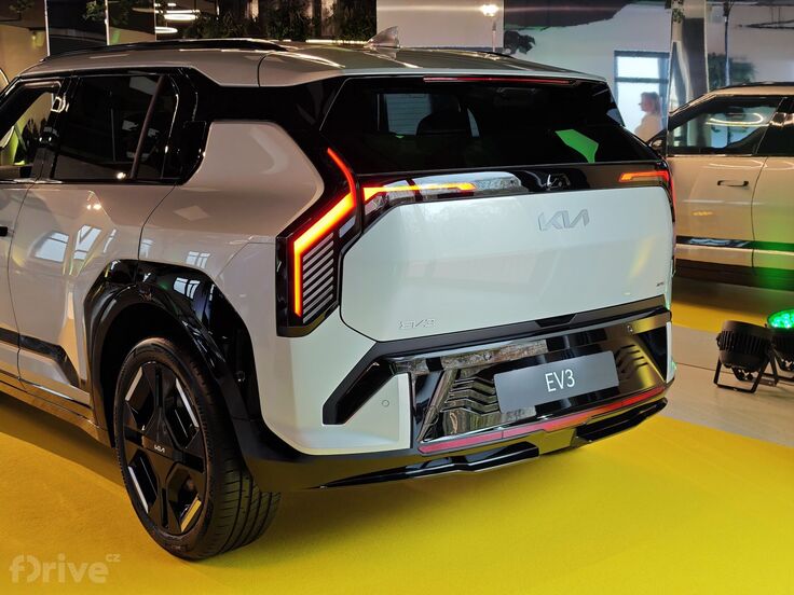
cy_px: 298
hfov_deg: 41.2
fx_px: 1055
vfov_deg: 31.5
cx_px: 397
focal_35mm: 46
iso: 125
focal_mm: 8.72
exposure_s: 1/60
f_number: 1.63
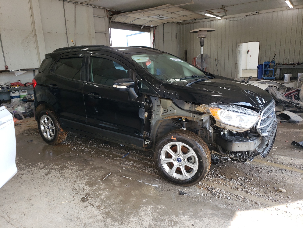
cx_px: 152
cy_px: 114
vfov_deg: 53.1
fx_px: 228
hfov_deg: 67.3
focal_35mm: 26
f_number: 1.5
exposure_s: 1/270
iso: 50
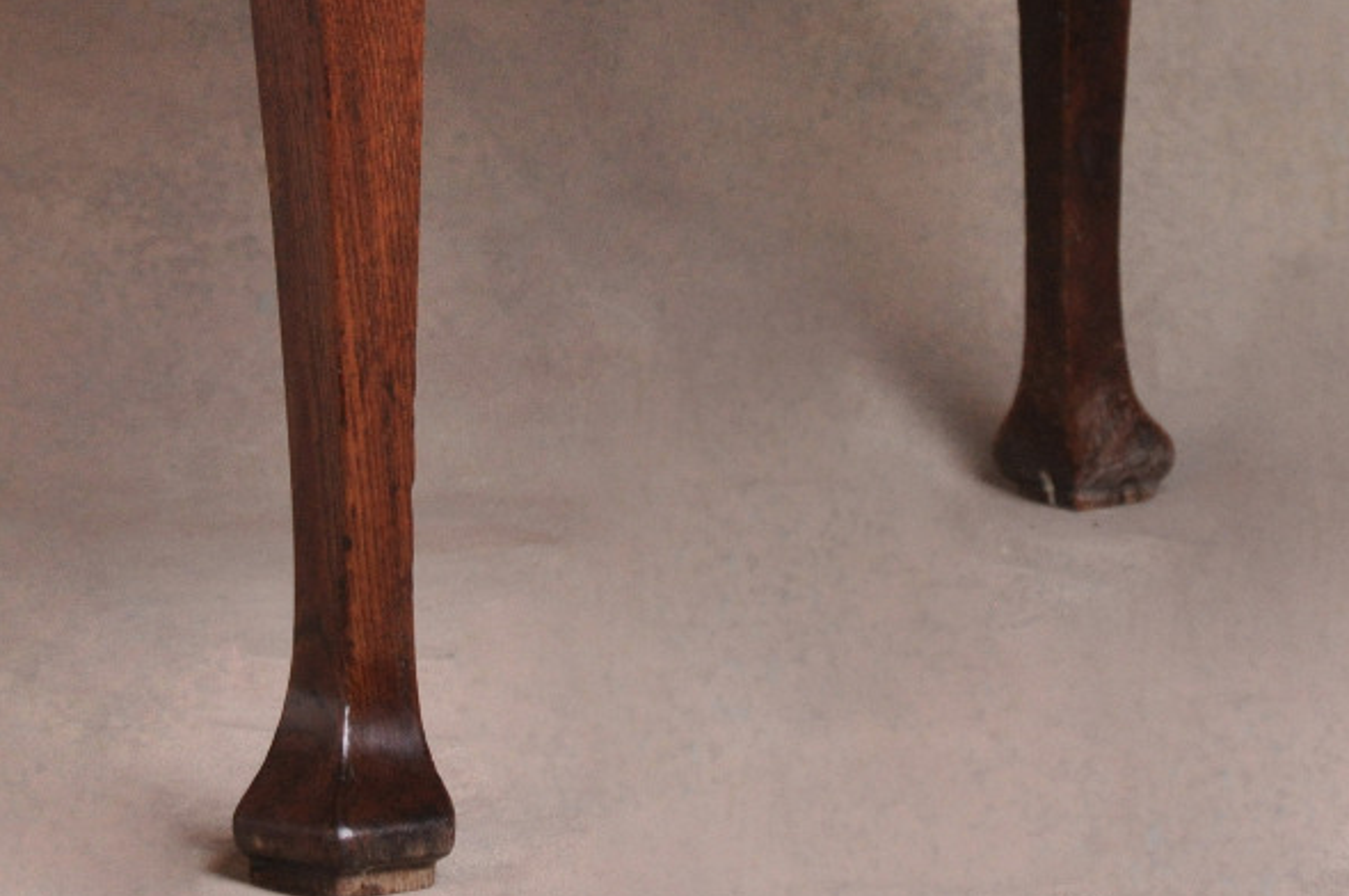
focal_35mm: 374
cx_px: 748
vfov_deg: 3.7
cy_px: -272
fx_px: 13999
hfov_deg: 5.5
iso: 800
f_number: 5.6
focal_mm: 92
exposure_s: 1/100
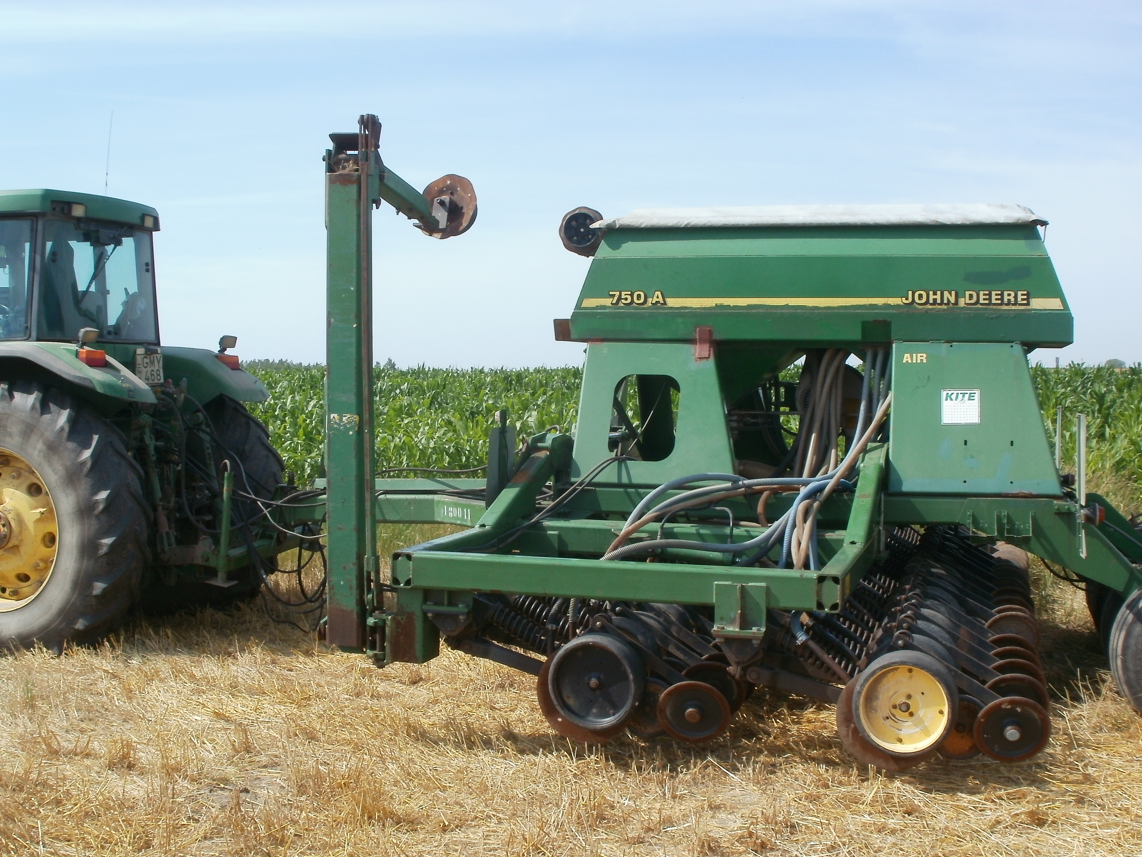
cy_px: 428
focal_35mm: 44
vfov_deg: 32.9
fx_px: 1452
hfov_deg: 42.9
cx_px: 571
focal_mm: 7.7
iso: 100
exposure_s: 1/250
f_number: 6.3
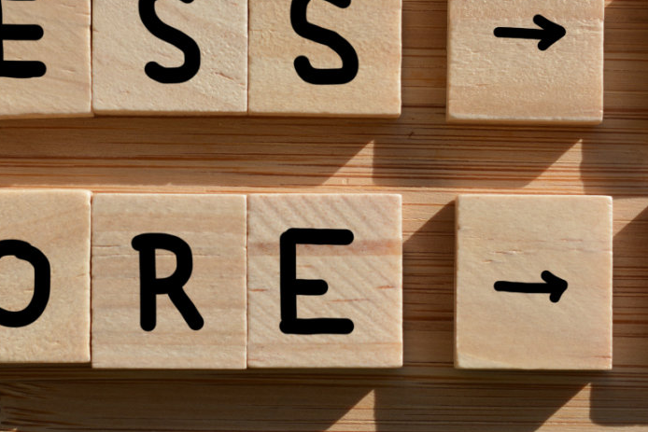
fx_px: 2520
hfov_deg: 14.6
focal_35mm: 140
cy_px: 212
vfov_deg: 9.8
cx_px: 295
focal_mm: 48
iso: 100
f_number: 8
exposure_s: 1/320
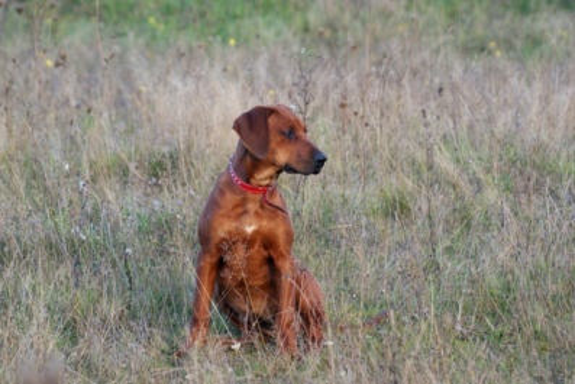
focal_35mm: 202
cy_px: 192
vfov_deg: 6.8
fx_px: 3235
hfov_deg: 10.2
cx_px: 288
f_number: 5.6
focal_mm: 135
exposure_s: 1/160
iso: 400
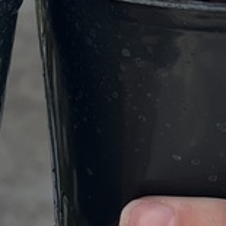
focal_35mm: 152
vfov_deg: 11.3
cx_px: 16
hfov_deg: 11.4
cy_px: -42
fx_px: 1123
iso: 50
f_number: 1.6
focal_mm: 5.1
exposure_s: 1/799
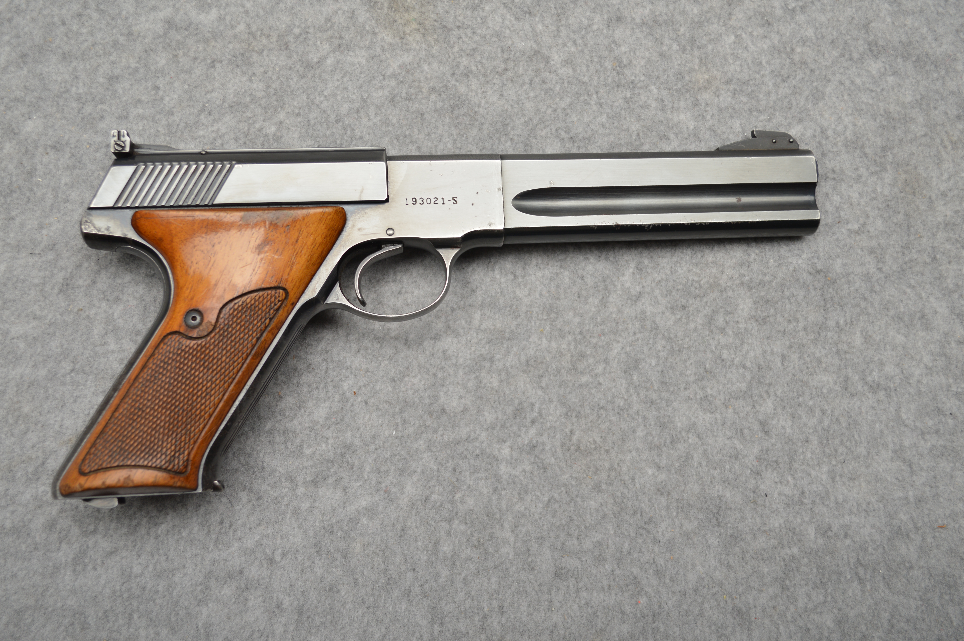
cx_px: 482
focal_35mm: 36
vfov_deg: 36.8
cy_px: 320
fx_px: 963
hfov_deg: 53.2
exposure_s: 1/200
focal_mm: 24
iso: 100
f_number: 4.5
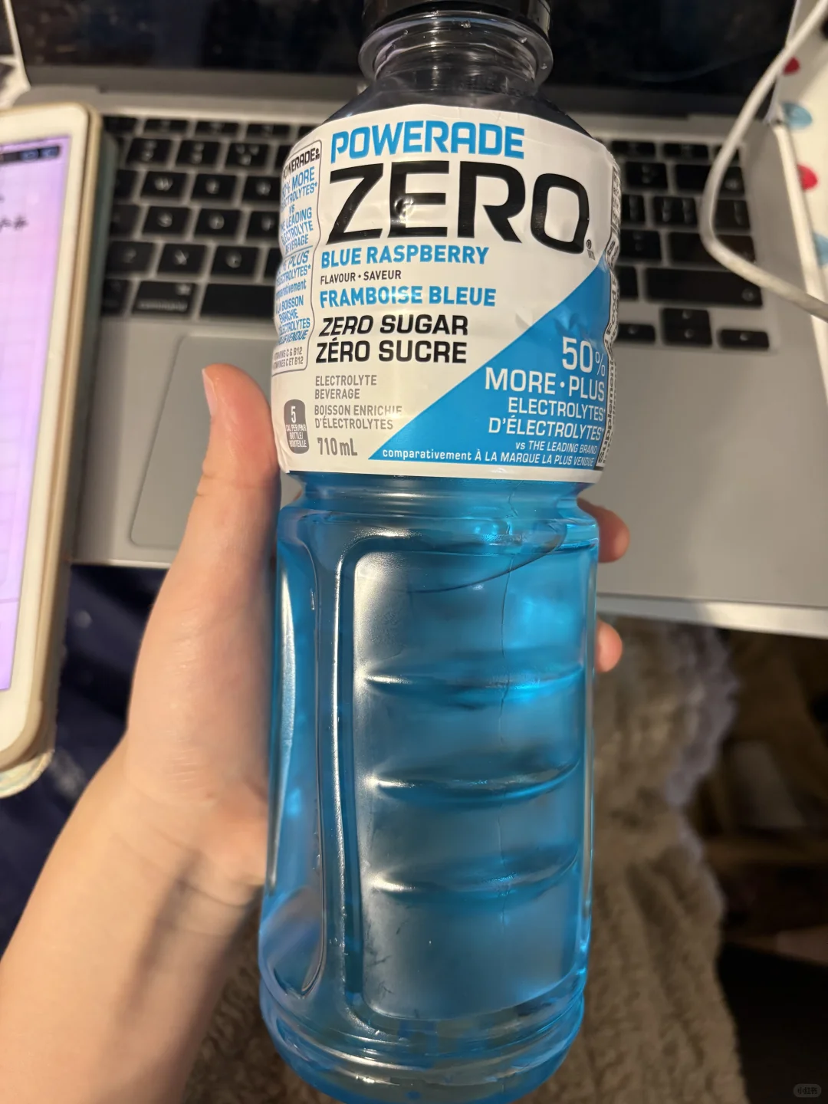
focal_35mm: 26
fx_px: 829
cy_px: 552
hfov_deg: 53.1
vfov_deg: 67.3
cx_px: 414
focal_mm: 5.96
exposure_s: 1/60
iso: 320
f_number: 1.6
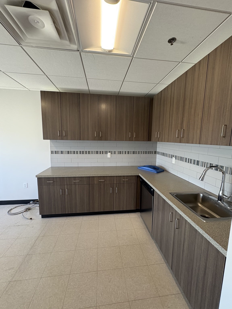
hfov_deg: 85.7
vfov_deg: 102.1
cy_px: 154
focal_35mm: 14
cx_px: 116
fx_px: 125
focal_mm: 2.22
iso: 200
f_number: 2.2
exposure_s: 1/60
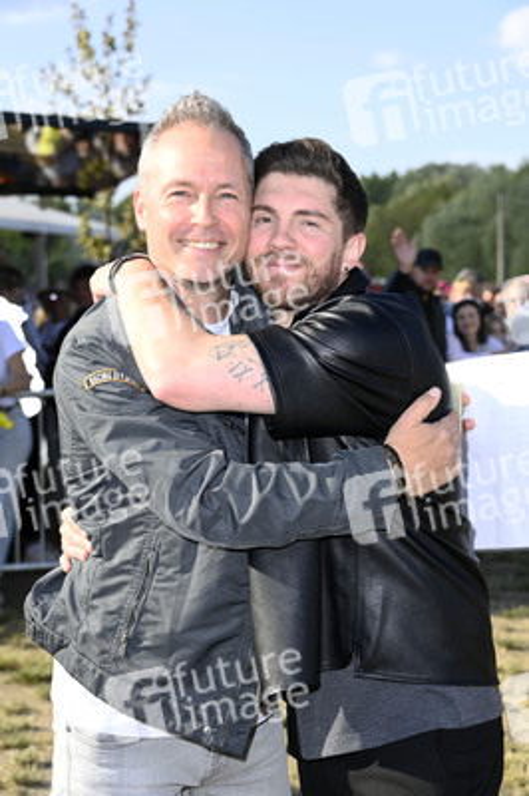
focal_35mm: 78
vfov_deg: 26.0
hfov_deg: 17.5
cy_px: 398
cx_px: 264
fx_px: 1722
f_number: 6.3
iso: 160
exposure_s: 1/200
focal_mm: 78
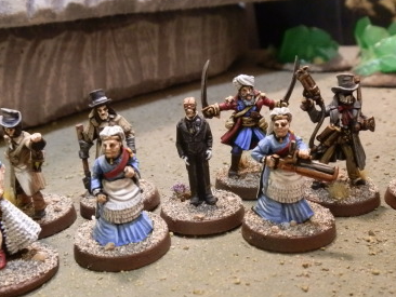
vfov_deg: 35.0
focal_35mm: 41
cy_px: 184
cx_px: 213
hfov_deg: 45.7
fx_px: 469
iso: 400
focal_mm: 5
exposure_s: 1/40
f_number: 3.1
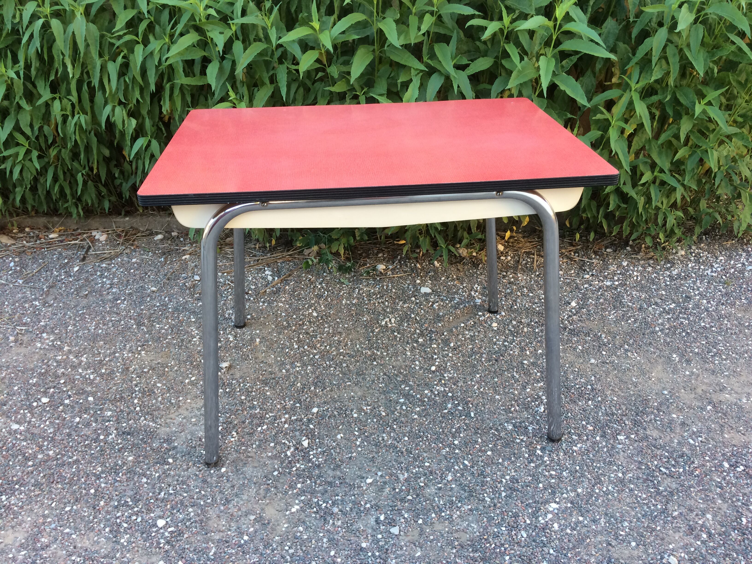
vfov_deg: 48.2
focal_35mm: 29
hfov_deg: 61.7
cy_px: 282
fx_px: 630
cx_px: 376
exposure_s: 1/33
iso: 32
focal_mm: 4.15
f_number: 2.2
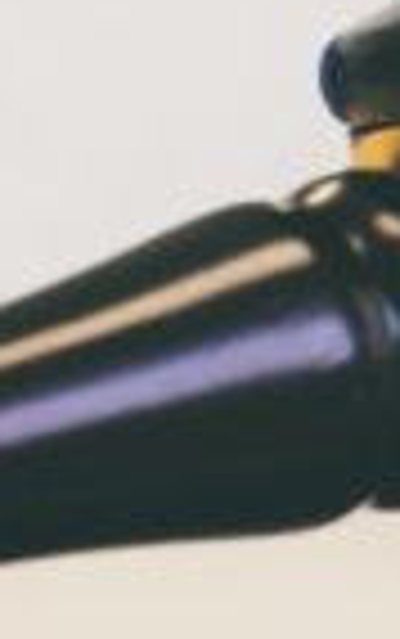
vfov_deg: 5.4
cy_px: -43
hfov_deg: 3.2
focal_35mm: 390
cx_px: 1569
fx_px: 6789
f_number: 4
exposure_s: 1/180
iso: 250
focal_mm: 35
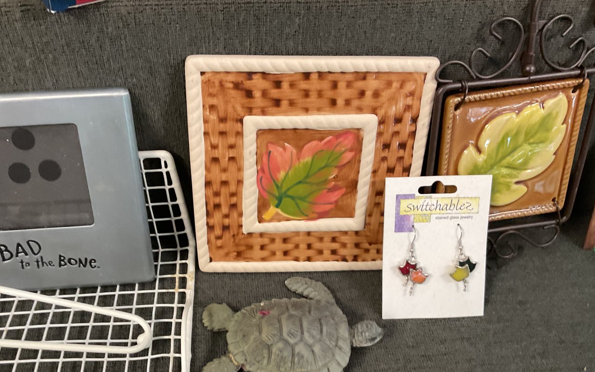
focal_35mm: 36
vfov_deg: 35.0
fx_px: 584
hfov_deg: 54.0
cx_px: 277
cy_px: 253
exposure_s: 1/40
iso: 200
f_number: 1.8
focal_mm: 3
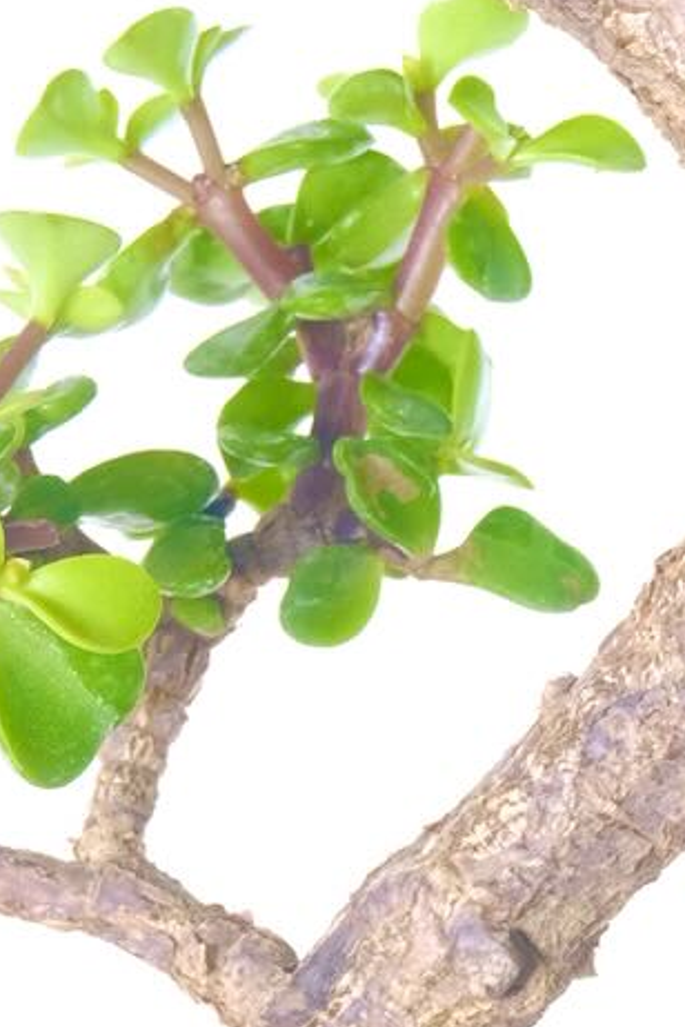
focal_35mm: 416
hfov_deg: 3.3
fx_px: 11872
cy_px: 725
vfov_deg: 5.0
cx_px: 676
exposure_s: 1/15
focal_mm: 99.8
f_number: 13
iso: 2000
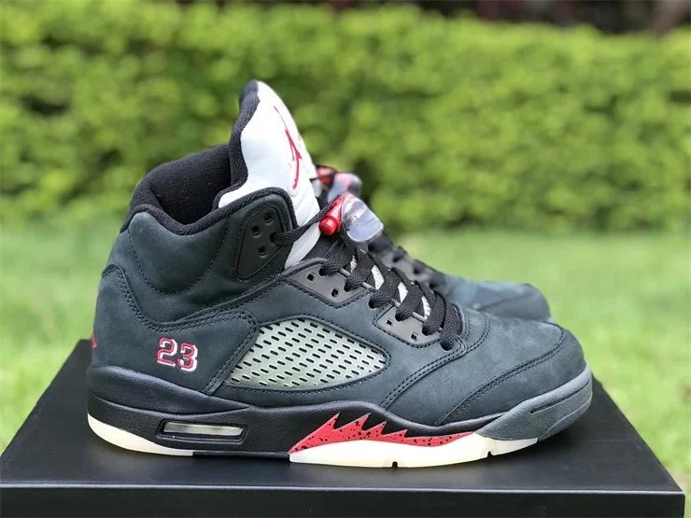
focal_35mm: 57
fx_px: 1138
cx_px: 346
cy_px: 259
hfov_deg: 33.8
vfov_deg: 25.7
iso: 50
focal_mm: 6.6
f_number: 2.8
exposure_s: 1/50
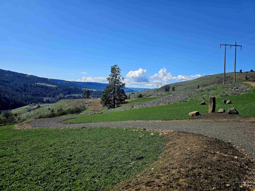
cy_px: 96
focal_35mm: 23
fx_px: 169
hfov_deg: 73.9
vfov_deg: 58.9
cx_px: 128
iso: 10
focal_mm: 6.3
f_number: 1.7
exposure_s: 1/1250
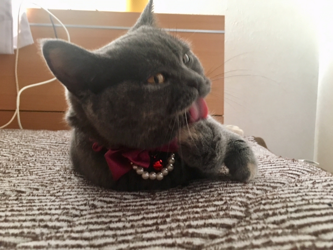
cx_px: 166
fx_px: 279
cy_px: 125
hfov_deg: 61.7
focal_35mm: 29
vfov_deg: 48.2
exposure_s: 1/15
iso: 200
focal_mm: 4.15
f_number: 2.2
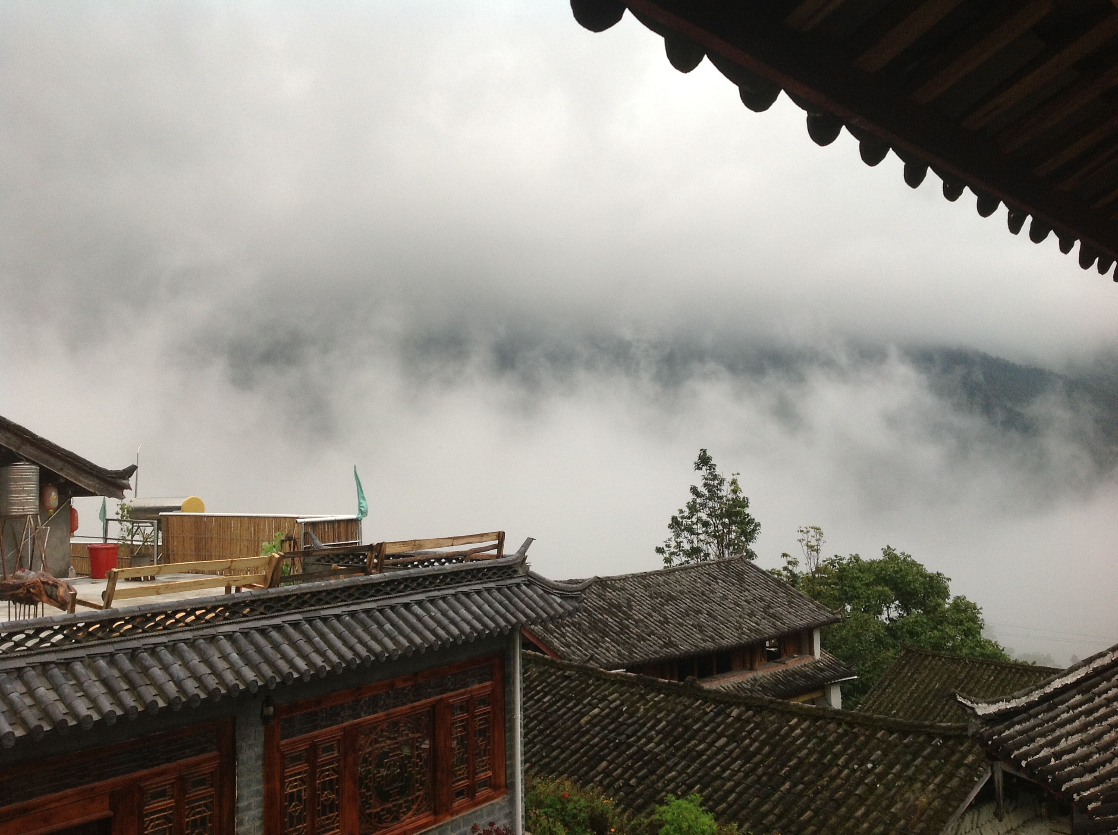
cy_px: 418
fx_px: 1129
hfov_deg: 52.7
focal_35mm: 35
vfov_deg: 40.6
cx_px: 559
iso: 100
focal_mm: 4.28
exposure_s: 1/60
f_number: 2.4
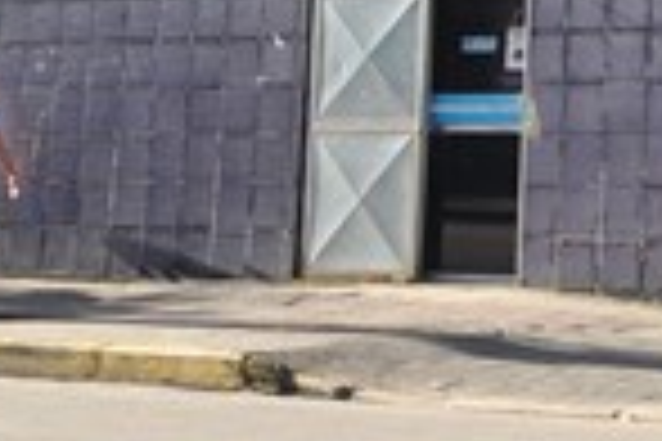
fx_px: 2522
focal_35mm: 137
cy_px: -326
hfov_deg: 13.3
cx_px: 1229
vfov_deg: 9.6
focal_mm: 21
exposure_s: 1/125
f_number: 10
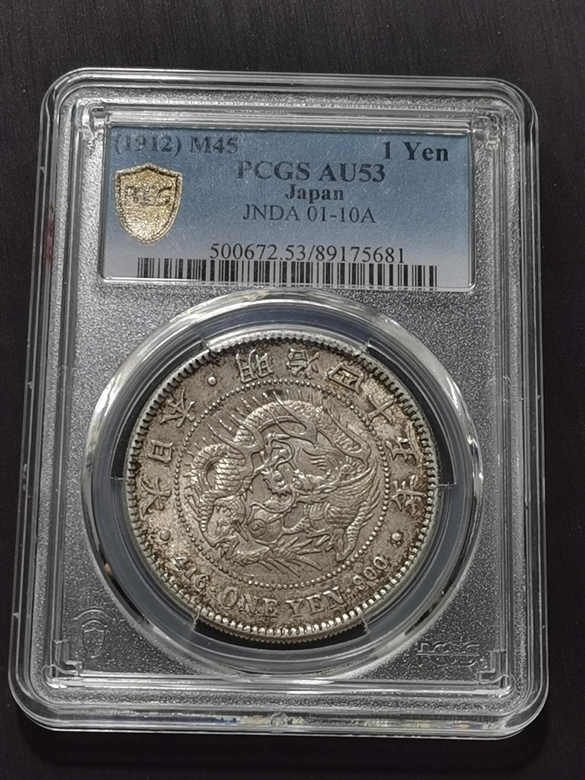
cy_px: 390
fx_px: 1825
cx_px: 292
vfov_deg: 24.1
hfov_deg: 18.2
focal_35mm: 81
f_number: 1.8
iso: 50
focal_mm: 5.58
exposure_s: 1/141
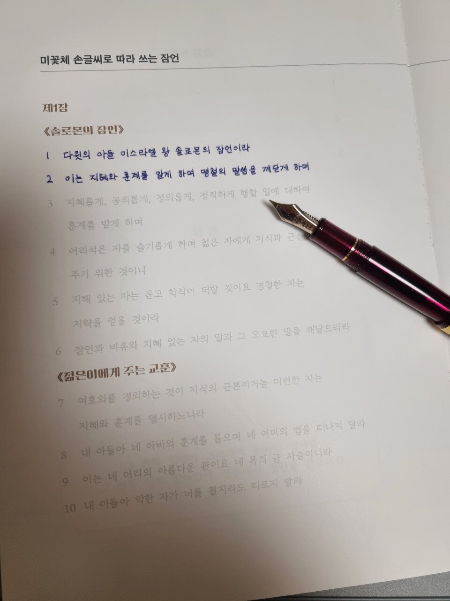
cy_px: 300
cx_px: 225
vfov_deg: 67.3
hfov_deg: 53.1
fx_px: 451
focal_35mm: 26
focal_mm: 5.4
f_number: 1.8
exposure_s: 1/120
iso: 160
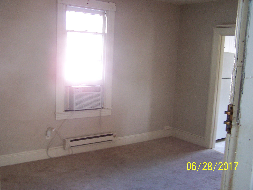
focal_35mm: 38
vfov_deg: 37.7
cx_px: 126
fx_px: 278
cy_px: 95
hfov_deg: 49.0
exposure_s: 1/10
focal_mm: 6.3
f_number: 2.8
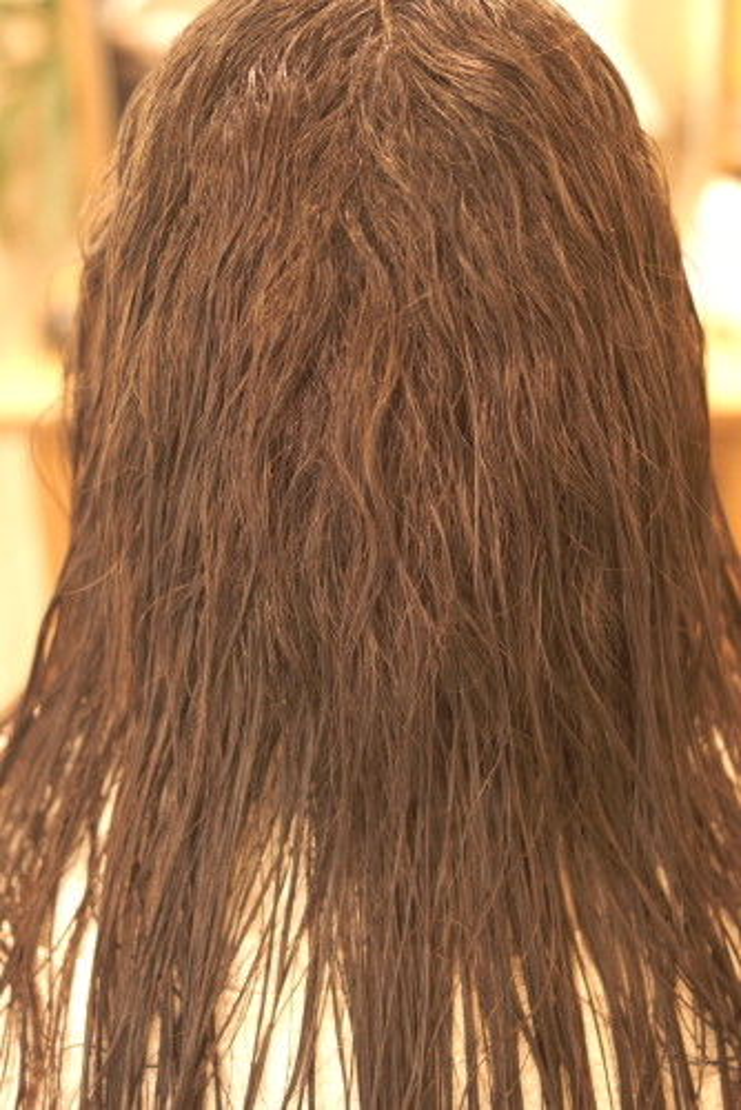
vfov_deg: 37.8
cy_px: 555
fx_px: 1619
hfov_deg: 25.8
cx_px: 370
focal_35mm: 52
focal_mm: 35
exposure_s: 1/200
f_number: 1.8
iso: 800
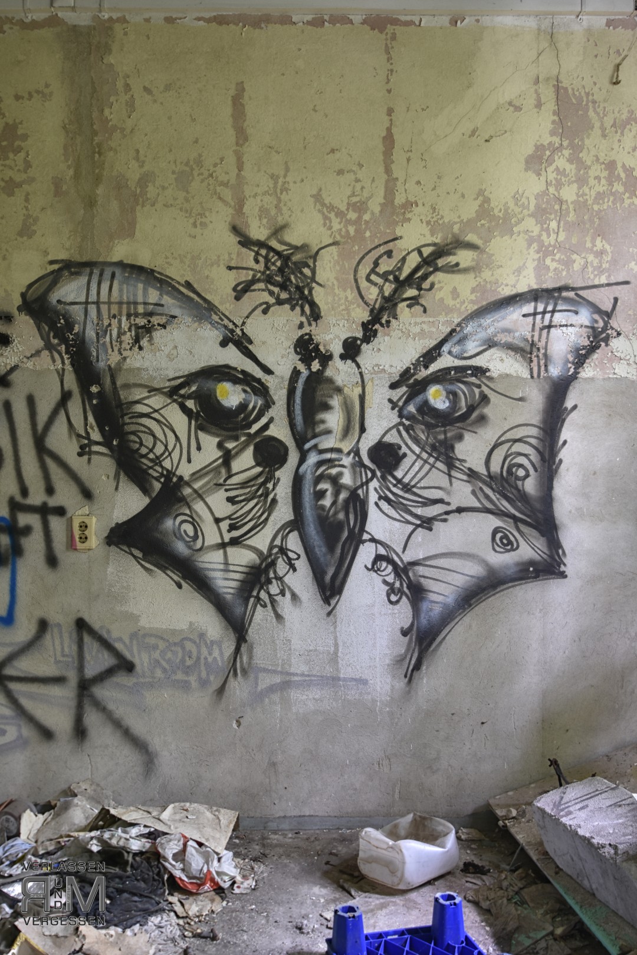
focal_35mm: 30
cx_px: 318
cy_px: 478
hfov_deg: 43.6
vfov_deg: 61.9
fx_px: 796
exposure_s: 1/1.25
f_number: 4.2
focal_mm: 20
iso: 200
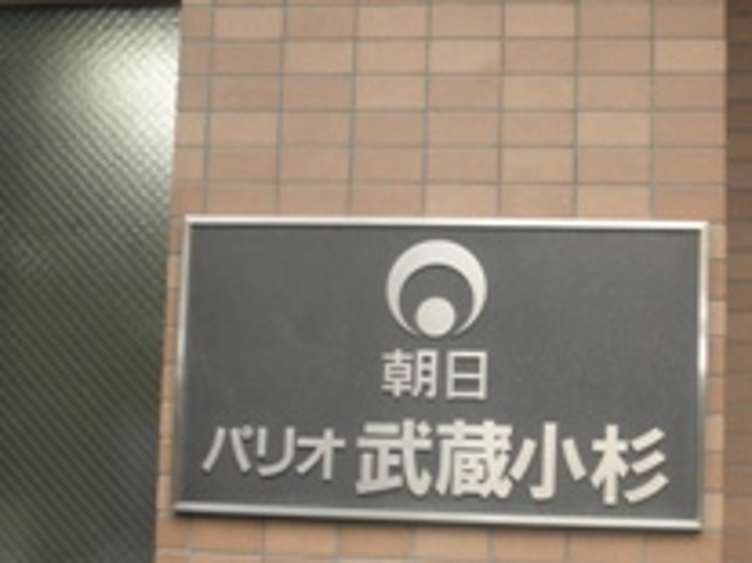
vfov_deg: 22.5
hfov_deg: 29.8
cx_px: 385
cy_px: 367
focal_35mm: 65
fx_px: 1411
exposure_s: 1/30
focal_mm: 5
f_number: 3
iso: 80
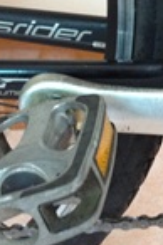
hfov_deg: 13.2
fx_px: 681
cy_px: 116
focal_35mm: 100
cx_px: 208
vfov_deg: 20.4
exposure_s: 1/20
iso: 250
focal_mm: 4.28
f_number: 2.4
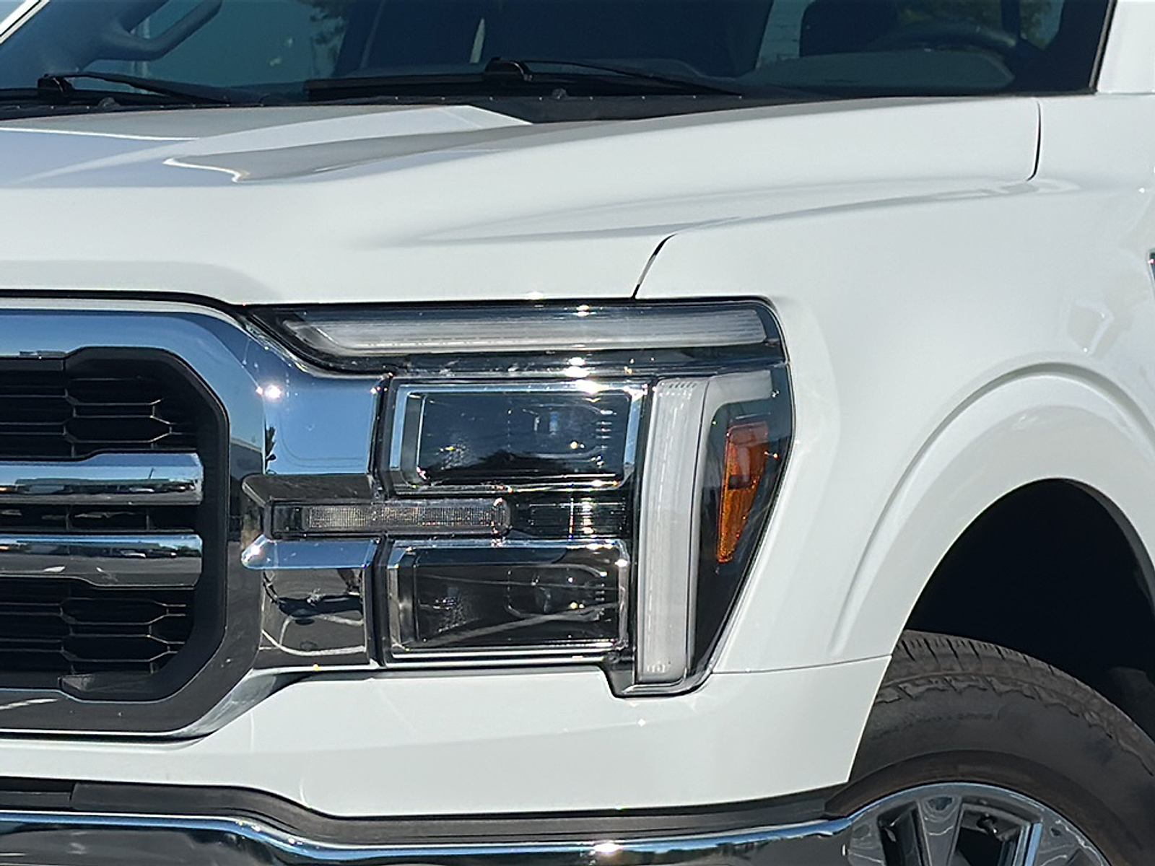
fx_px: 3337
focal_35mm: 100
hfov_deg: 19.6
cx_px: 578
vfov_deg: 14.8
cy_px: 433
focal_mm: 6.86
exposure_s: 1/10000
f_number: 1.78
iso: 64
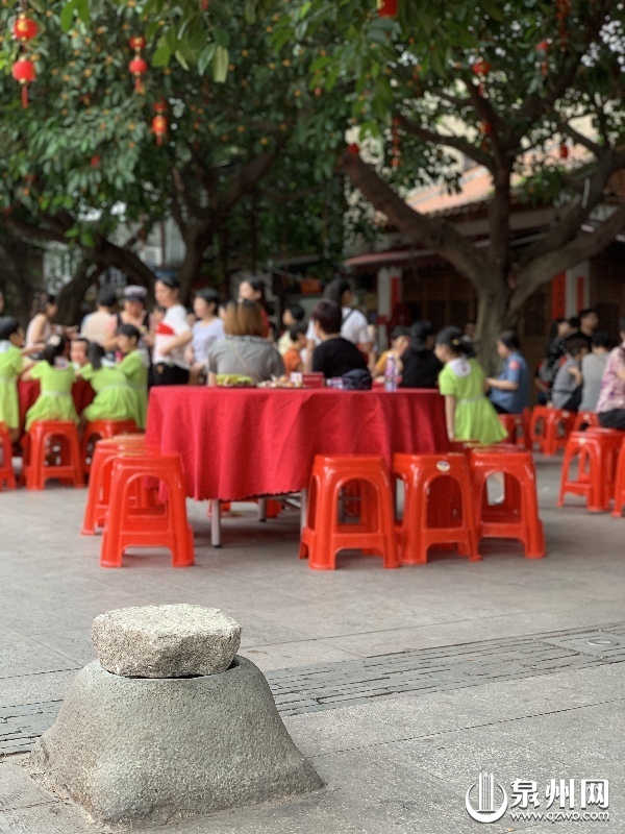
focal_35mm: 52
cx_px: 312
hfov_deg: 28.0
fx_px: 1252
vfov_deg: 36.8
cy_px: 417
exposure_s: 1/122
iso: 50
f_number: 2.4
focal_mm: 6
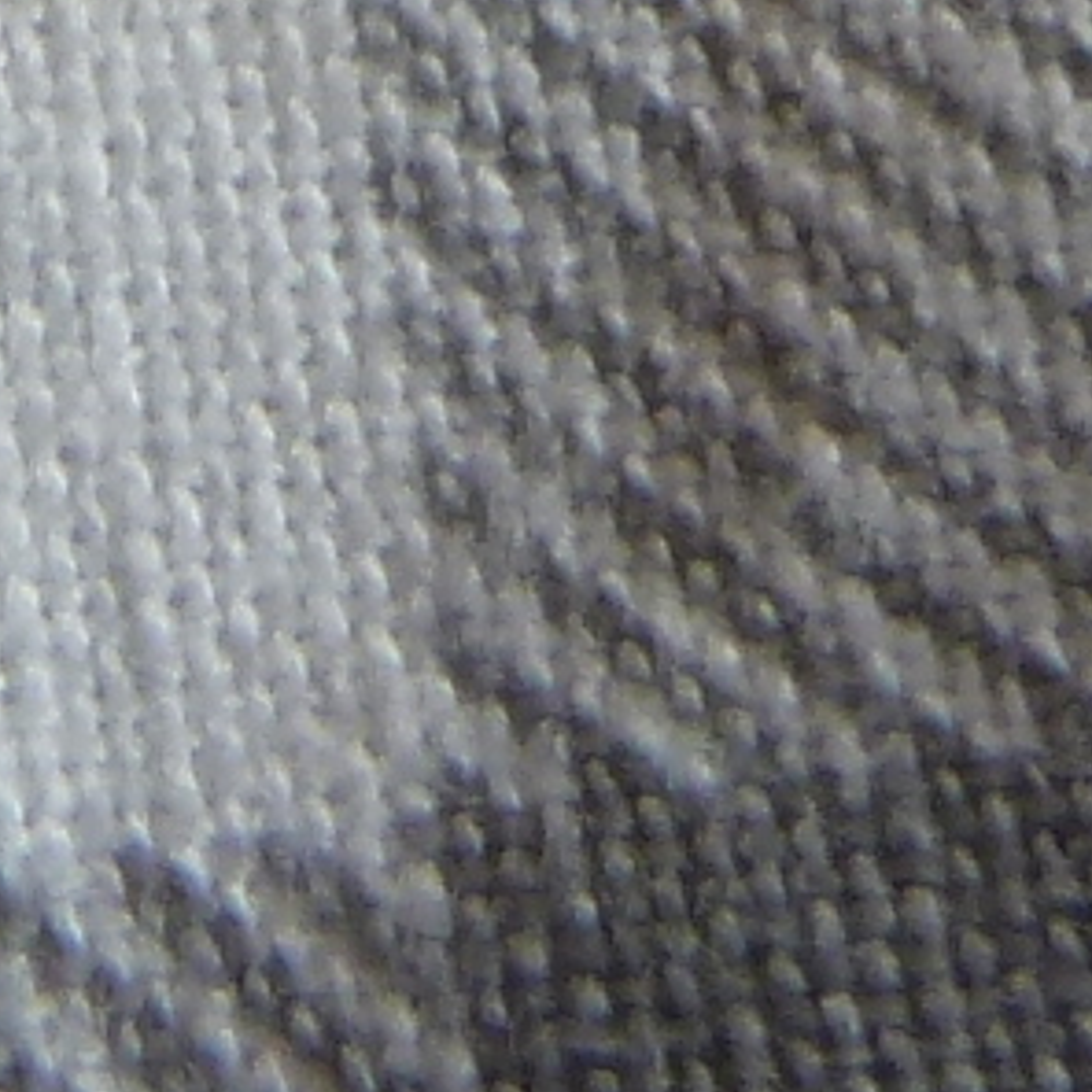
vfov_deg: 7.7
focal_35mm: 191
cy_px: -2387
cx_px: 118
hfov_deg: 9.1
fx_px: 6817
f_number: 3.3
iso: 100
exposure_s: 1/30
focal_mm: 4.1
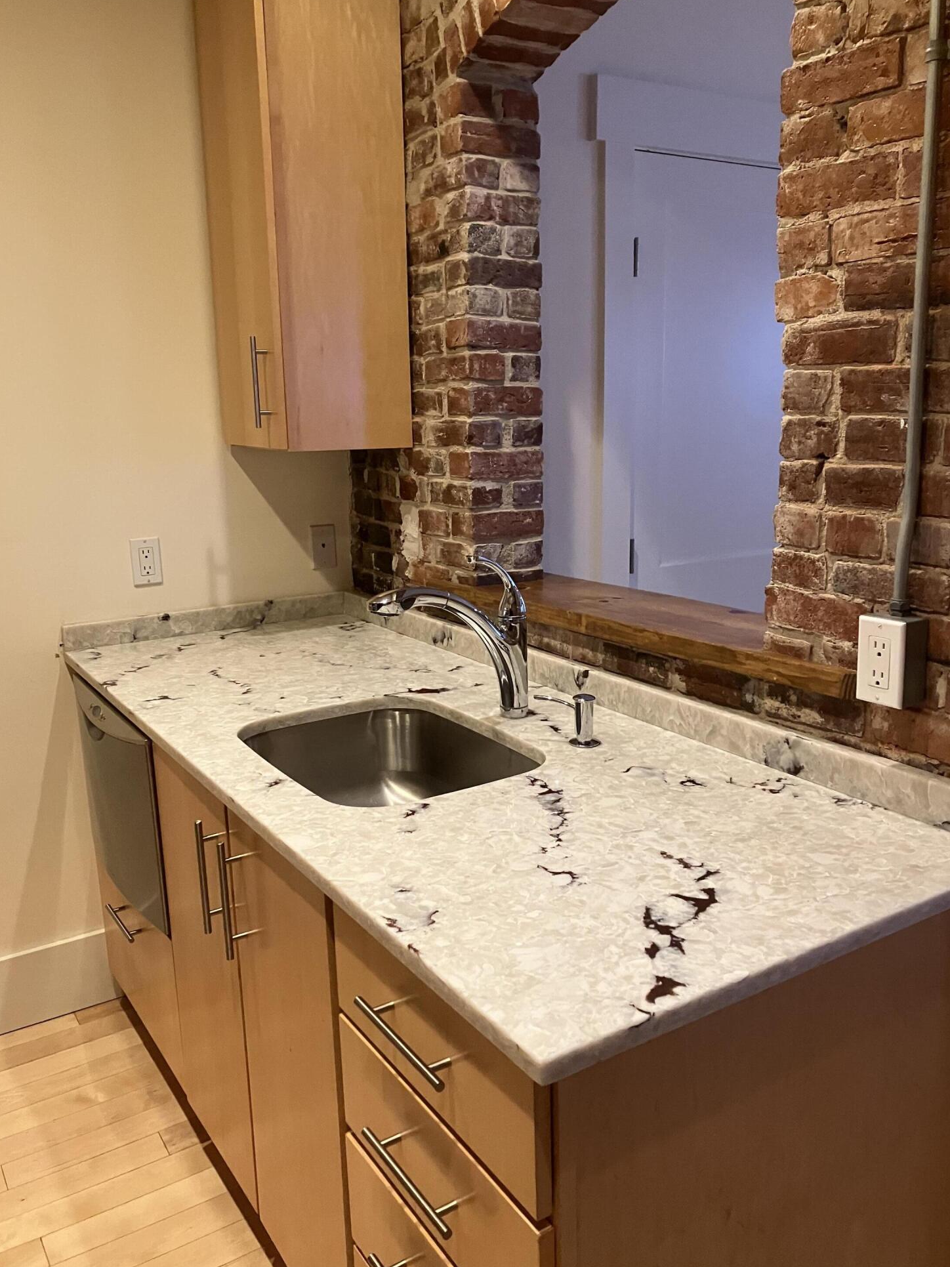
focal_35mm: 29
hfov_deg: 48.2
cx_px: 477
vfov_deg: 61.7
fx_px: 1061
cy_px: 637
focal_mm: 3.99
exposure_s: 1/60
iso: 320
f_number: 1.8
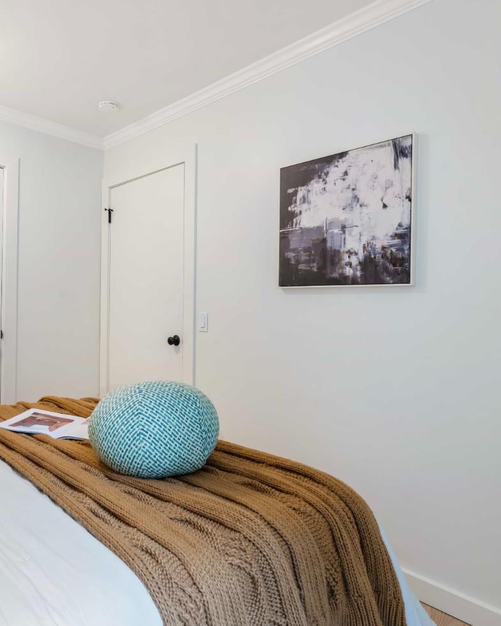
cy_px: 311
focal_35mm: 23
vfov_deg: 72.6
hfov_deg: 58.5
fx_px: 426
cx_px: 141
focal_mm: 16
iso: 640
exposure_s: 1/10
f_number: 11
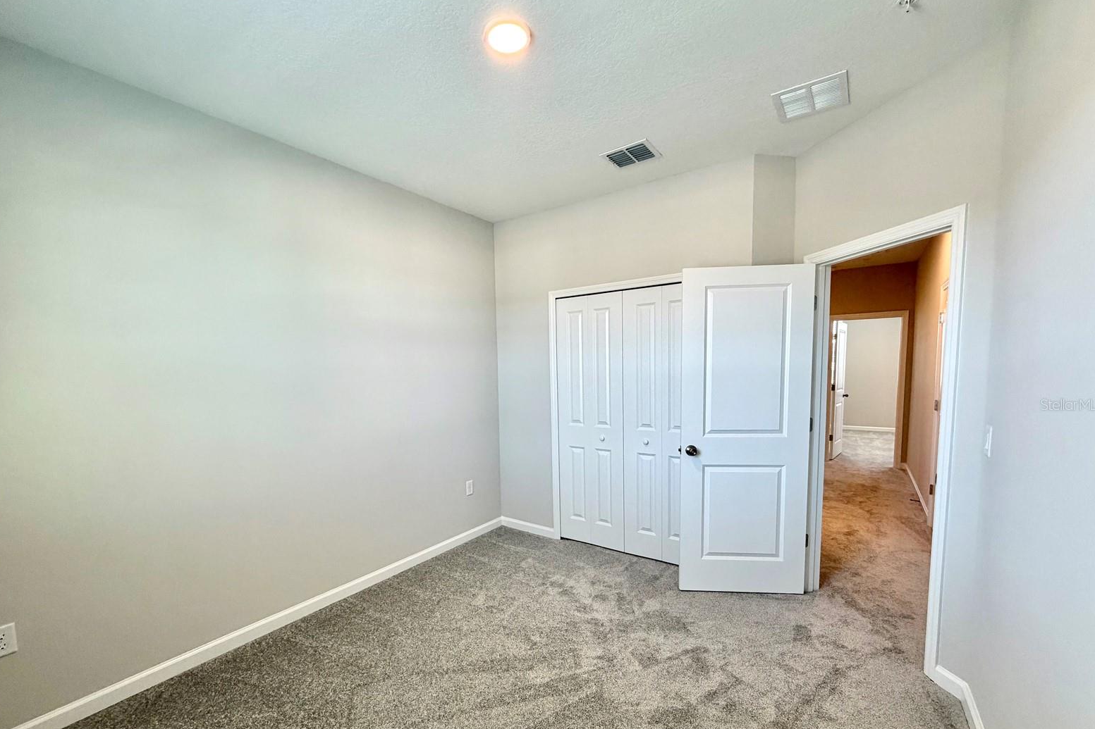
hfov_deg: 100.4
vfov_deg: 77.1
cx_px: 543
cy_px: 404
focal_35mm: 15
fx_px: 456
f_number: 2.2
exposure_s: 1/120
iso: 250
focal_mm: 2.22
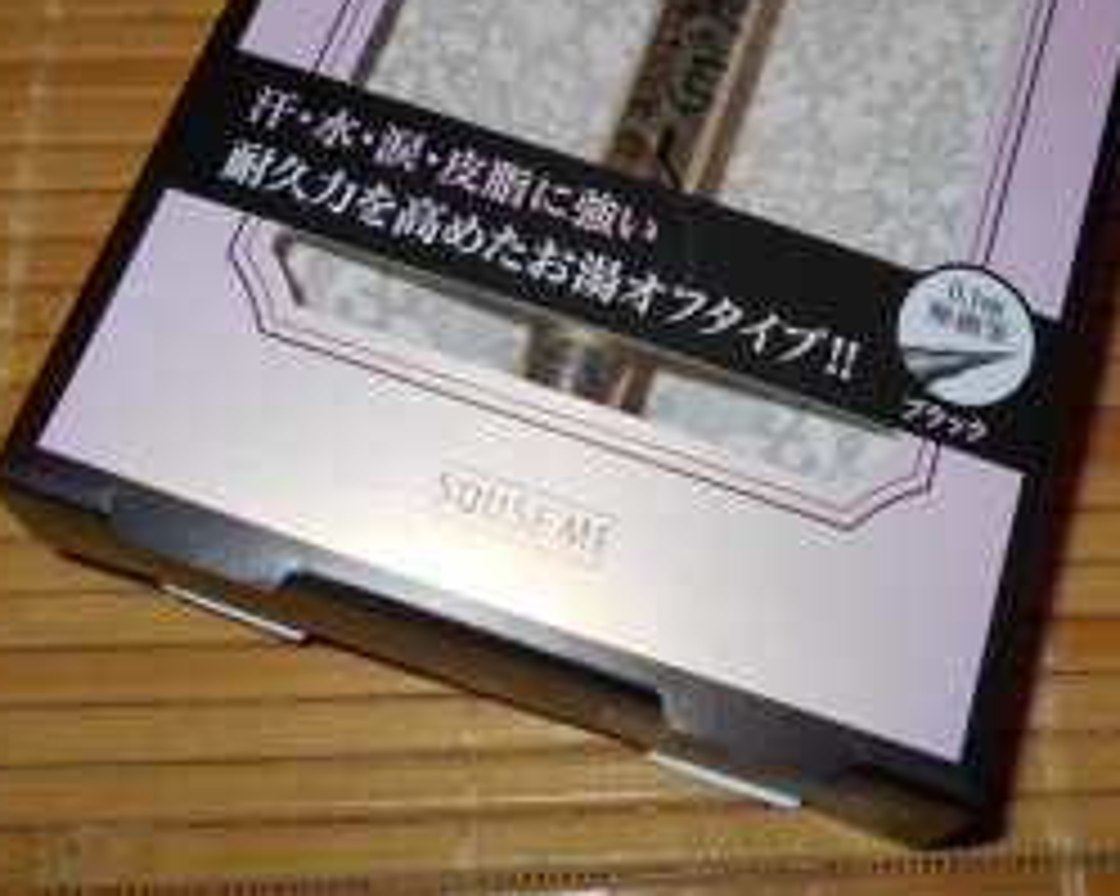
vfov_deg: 28.6
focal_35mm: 51
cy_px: 97
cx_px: 702
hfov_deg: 36.5
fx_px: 1690
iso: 80
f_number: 8
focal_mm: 4.6
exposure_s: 1/30
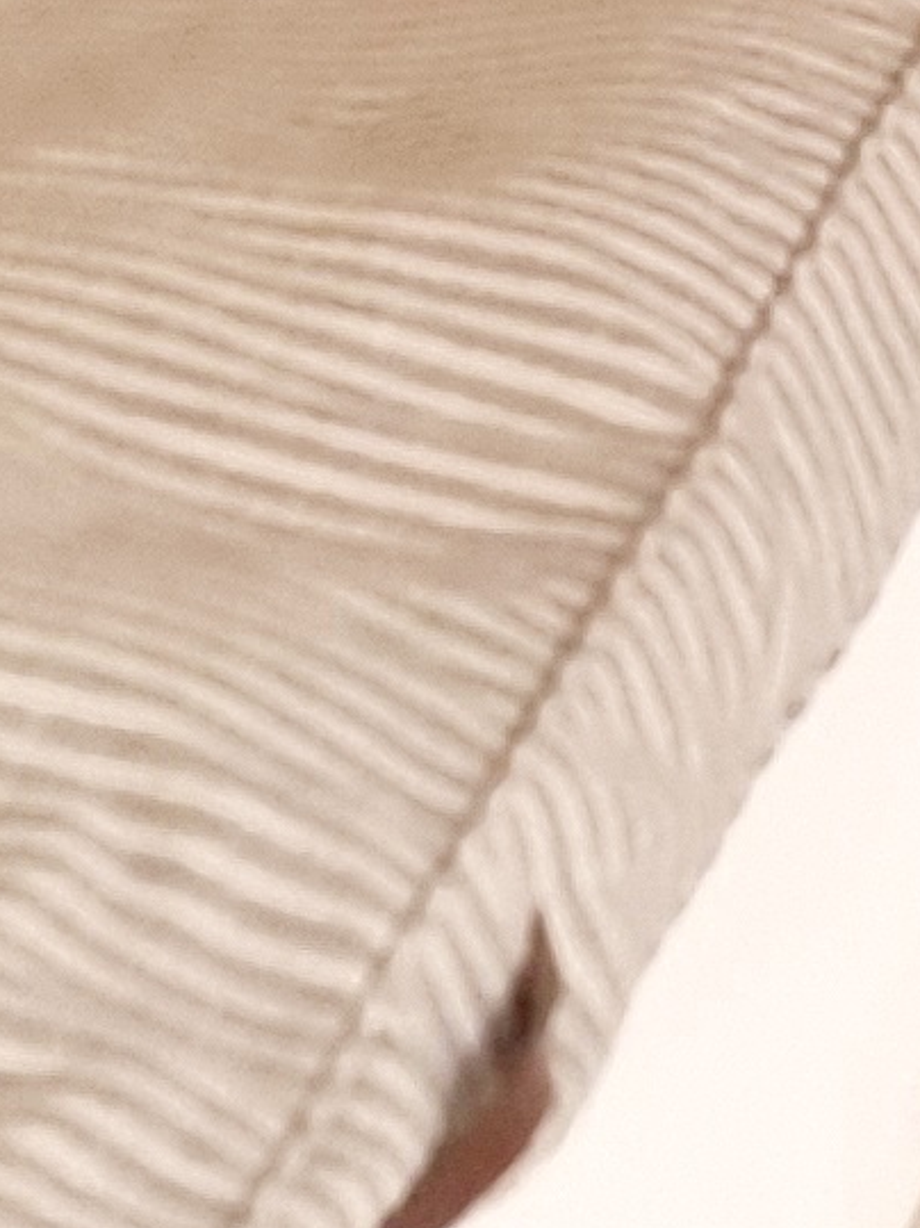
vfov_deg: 8.9
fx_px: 6310
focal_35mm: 178
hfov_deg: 7.2
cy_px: -2536
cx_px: 2965
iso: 125
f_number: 1.8
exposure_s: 1/100
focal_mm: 6.7
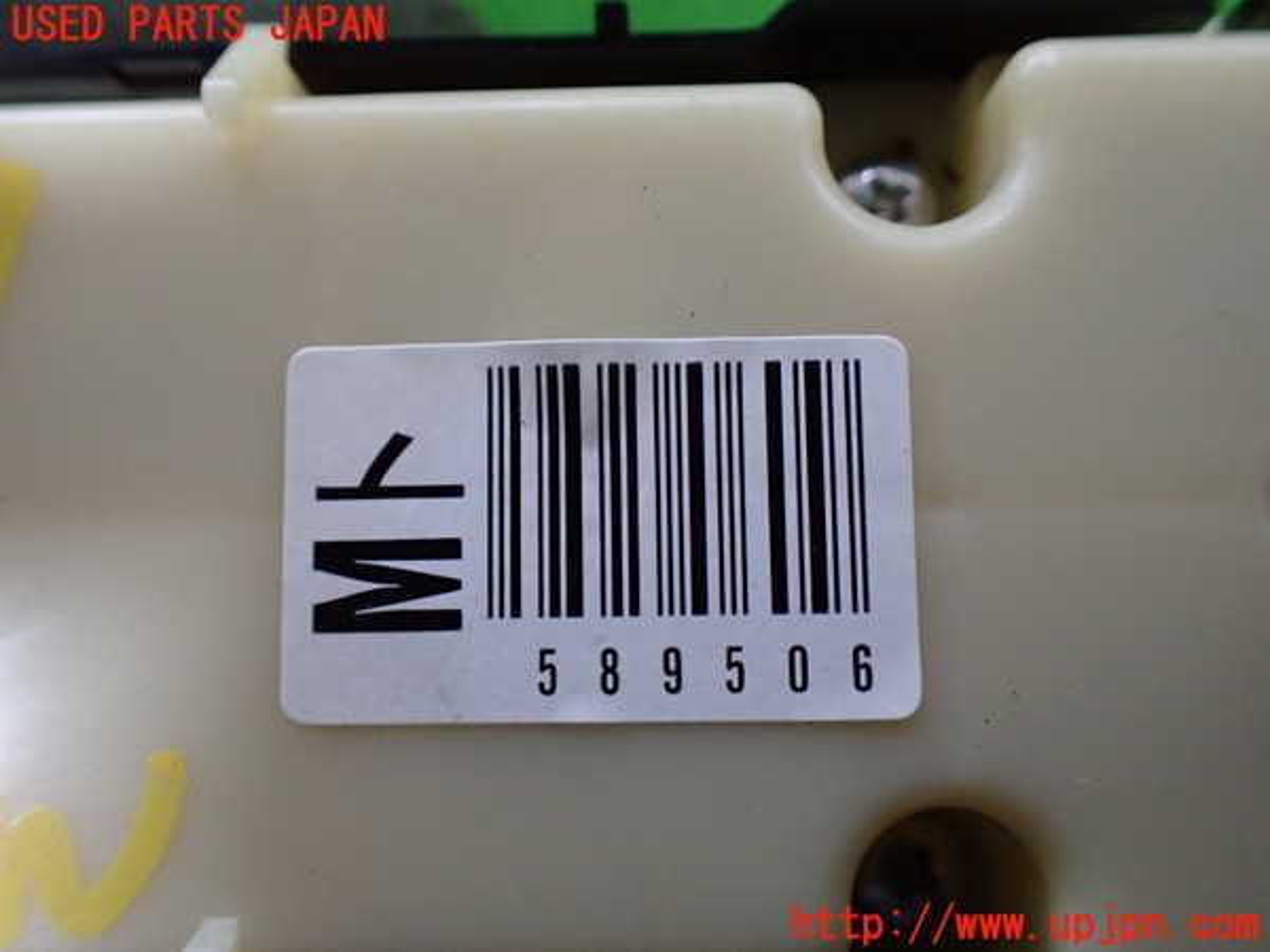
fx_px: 1101
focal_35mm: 30
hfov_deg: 60.0
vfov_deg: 46.8
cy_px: 476
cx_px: 635
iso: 800
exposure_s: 1/50
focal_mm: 5.4
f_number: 2.3
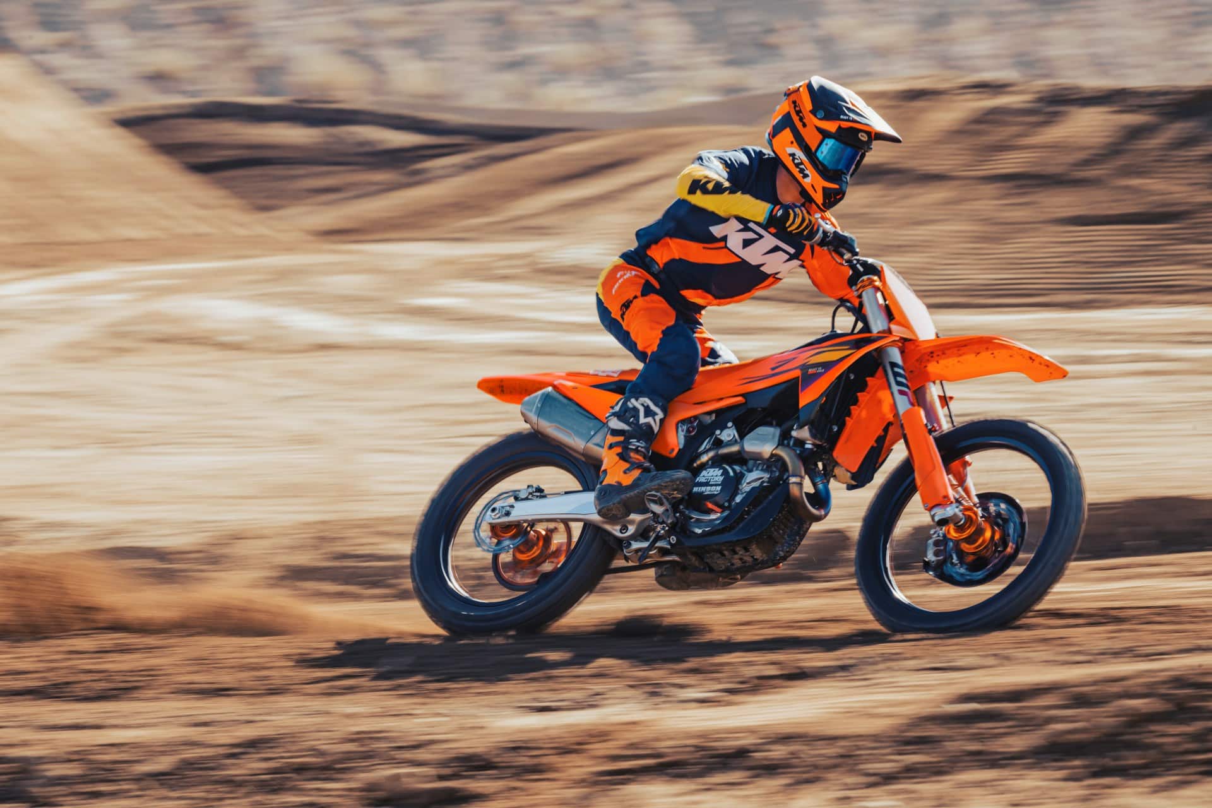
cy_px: 404
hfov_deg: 9.8
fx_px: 7069
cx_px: 606
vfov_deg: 6.5
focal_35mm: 210
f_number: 14
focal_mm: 210
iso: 250
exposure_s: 1/160
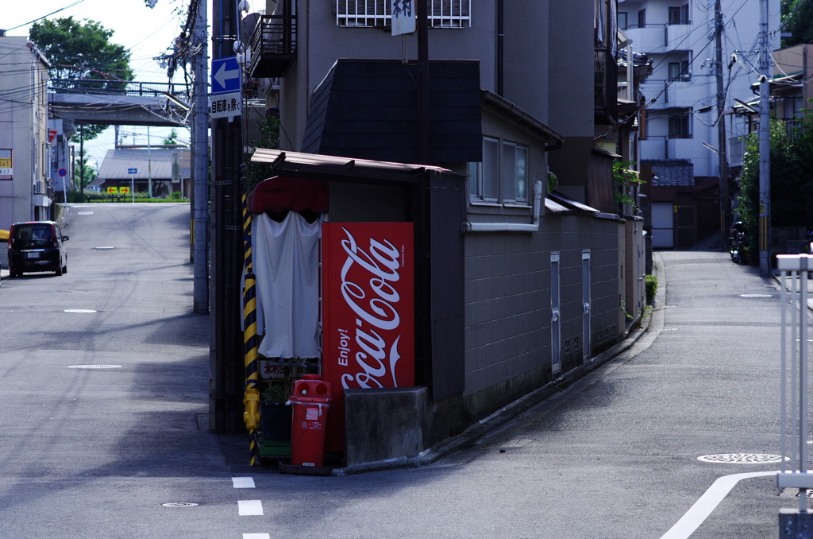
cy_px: 270
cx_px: 406
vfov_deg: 13.0
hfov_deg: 19.5
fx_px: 2366
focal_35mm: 105
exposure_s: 1/200
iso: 100
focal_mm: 70
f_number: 4.5
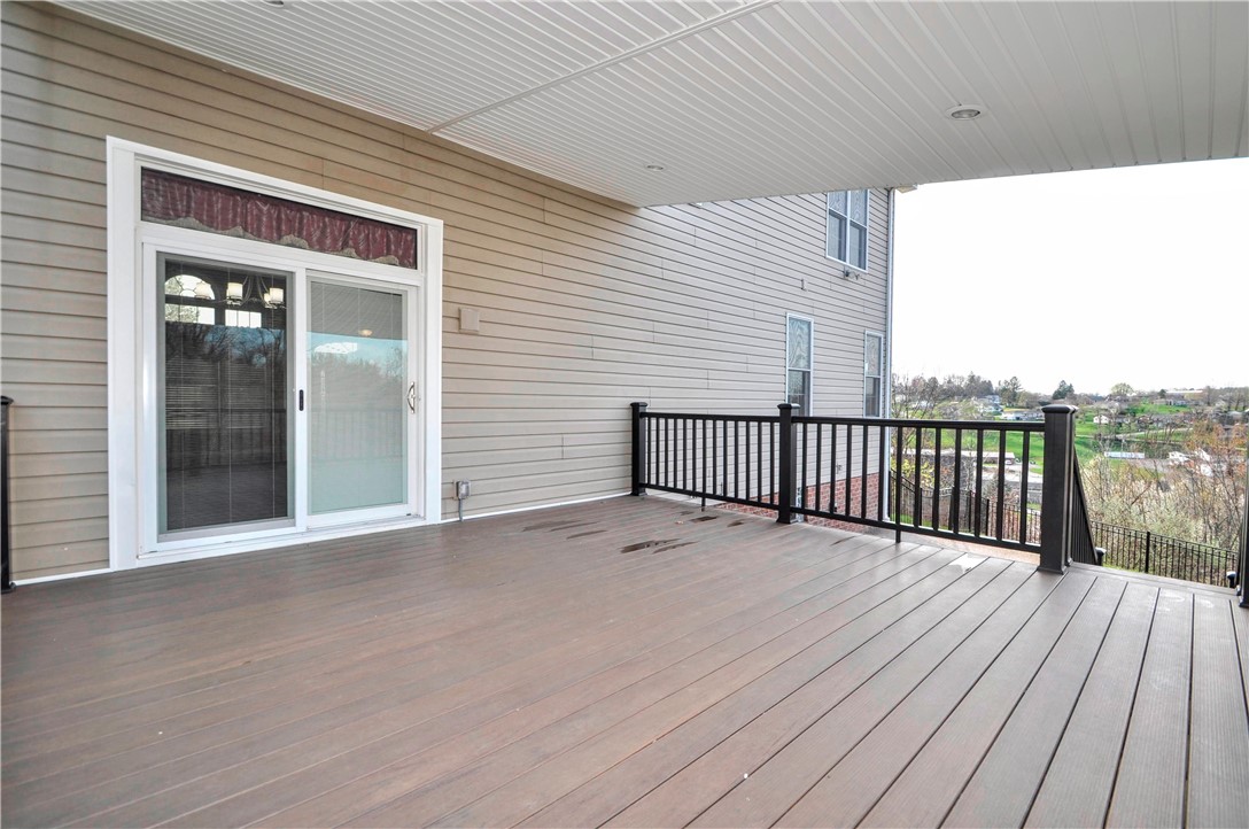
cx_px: 624
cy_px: 414
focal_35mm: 15
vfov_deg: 77.1
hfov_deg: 100.5
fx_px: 520
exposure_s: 1/200
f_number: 7.1
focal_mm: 10
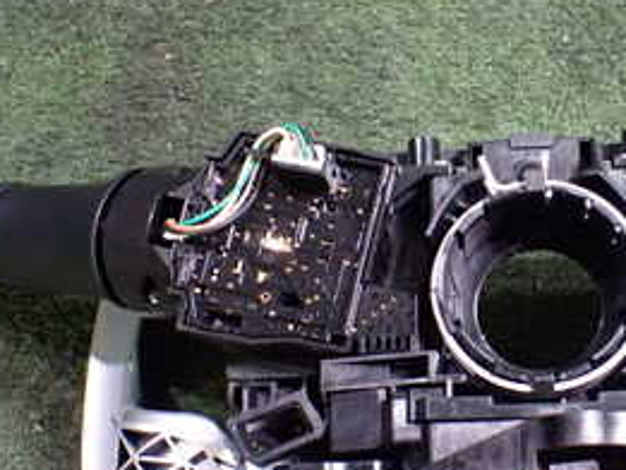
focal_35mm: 69
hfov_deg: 27.3
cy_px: 240
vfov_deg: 21.3
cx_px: 540
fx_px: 1248
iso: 800
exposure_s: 1/40
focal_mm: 5.4
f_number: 2.3
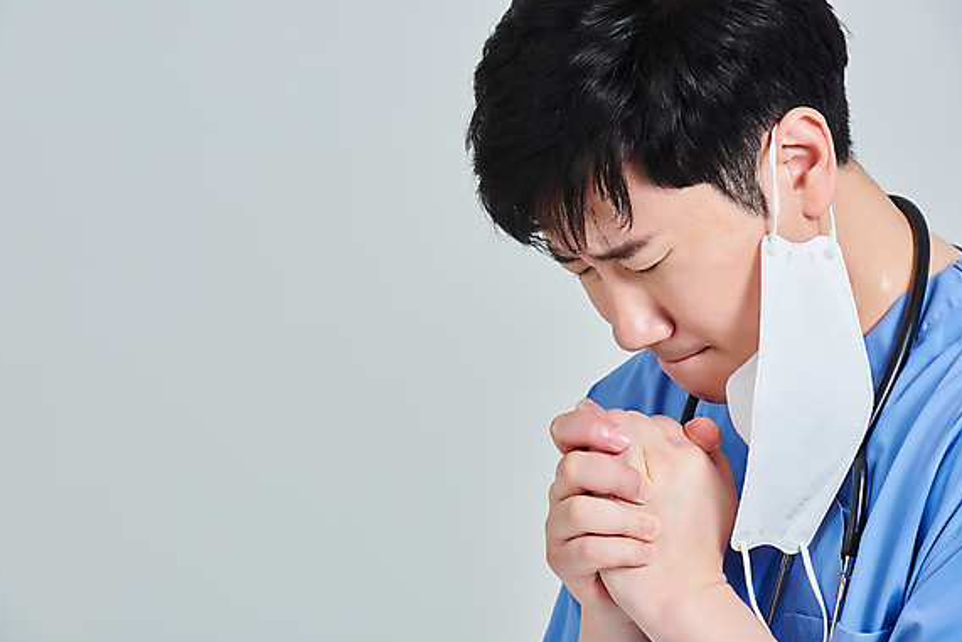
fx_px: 5613
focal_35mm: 210
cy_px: 324
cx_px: 466
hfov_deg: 9.8
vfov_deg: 6.5
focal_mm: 200
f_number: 14
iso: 100
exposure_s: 1/125
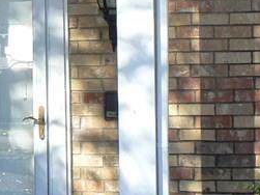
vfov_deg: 10.0
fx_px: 1104
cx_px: -2
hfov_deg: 13.3
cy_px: 10
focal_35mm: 147
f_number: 5.6
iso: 80
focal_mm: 6
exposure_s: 1/160
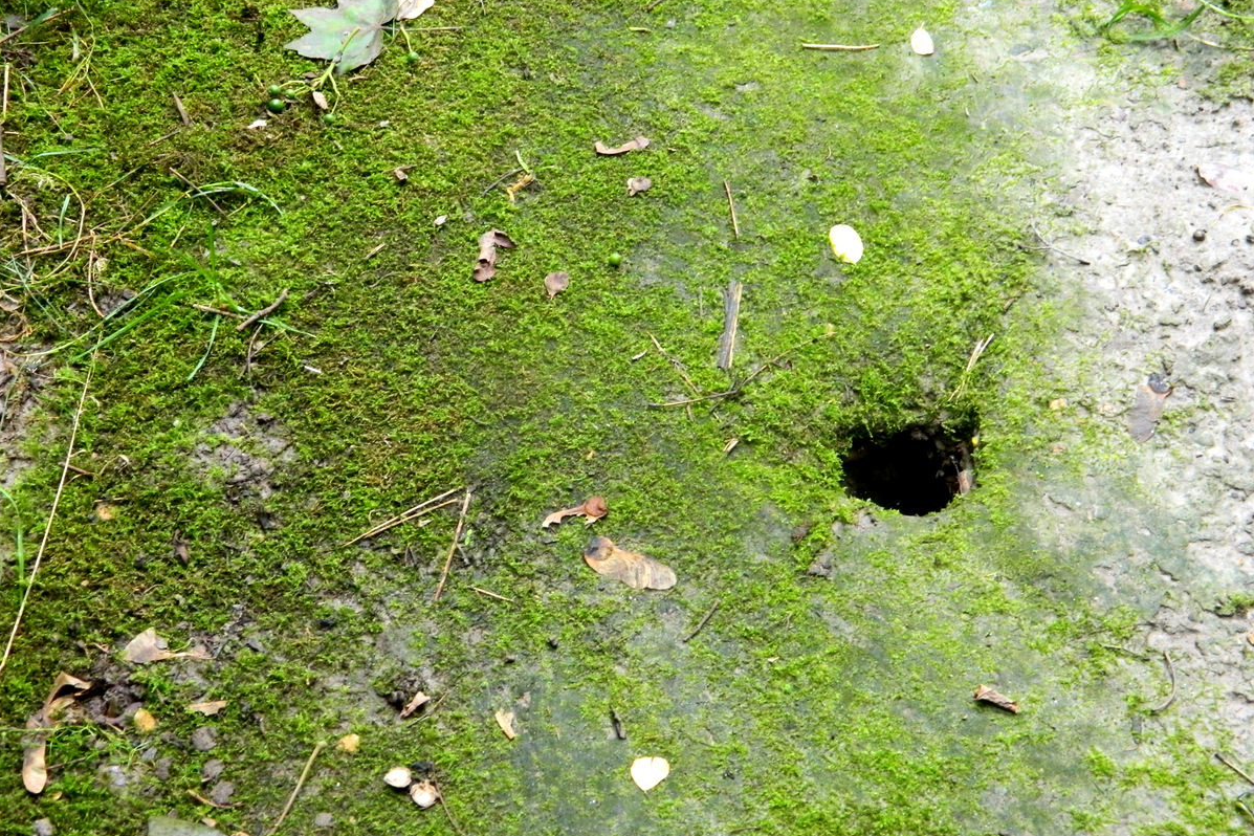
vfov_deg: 18.7
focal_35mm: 73
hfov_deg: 27.7
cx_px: 626
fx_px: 2543
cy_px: 418
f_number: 4
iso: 400
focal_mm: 12.6
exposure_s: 1/50
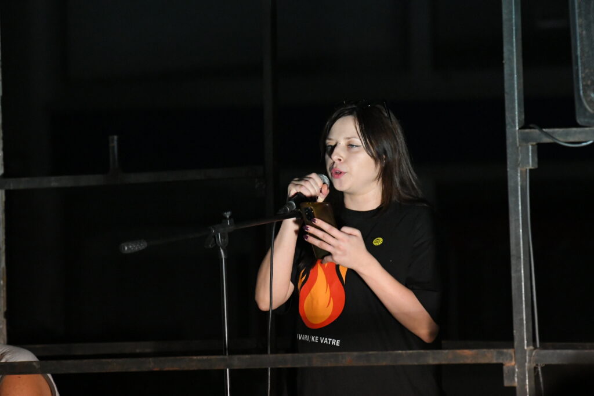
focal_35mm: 300
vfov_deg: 4.6
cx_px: 297
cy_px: 198
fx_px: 4950
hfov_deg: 6.9
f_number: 5
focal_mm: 200
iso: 6400
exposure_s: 1/400
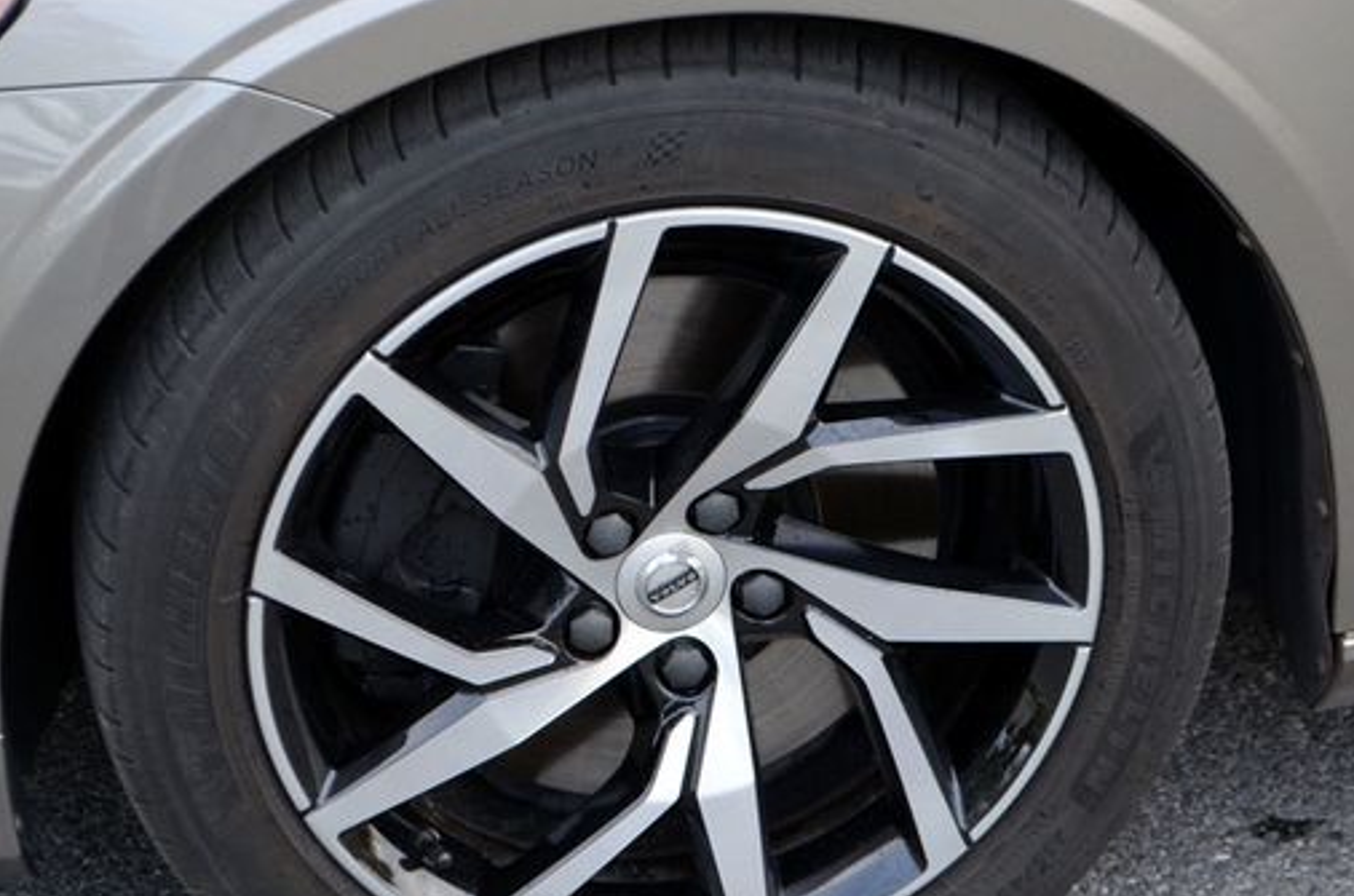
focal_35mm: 91
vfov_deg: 15.0
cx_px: 680
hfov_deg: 22.4
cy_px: 460
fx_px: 3415
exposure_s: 1/125
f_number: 5.6
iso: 400
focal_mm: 48
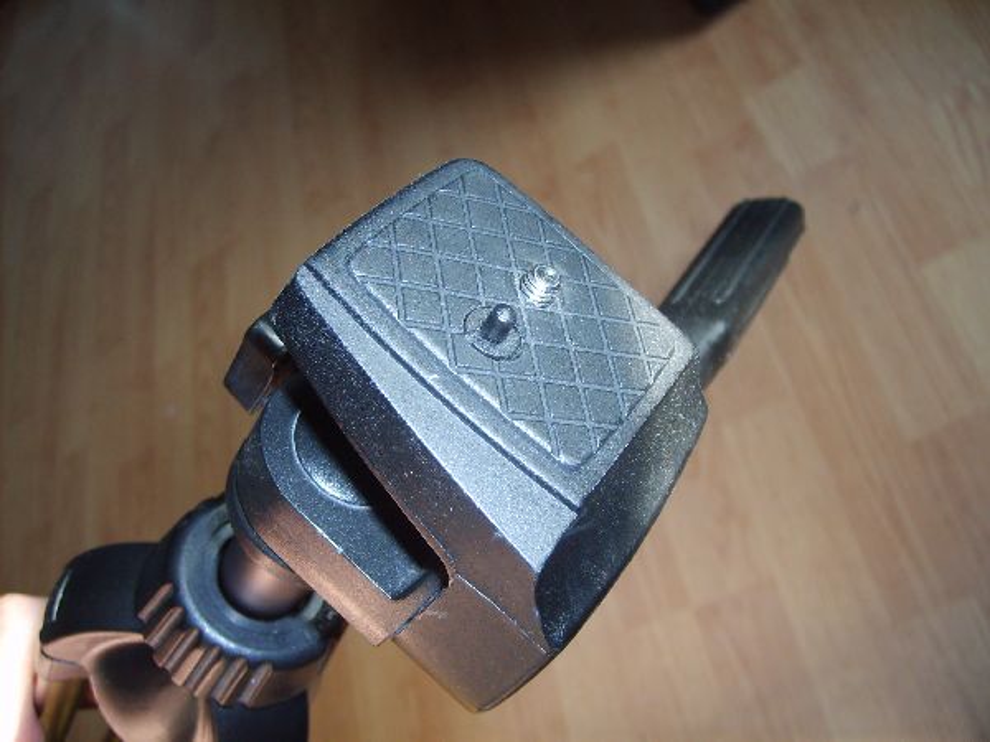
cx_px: 495
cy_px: 371
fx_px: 1001
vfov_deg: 40.7
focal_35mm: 35
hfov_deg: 52.6
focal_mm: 5.8
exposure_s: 1/45
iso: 100
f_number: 2.8
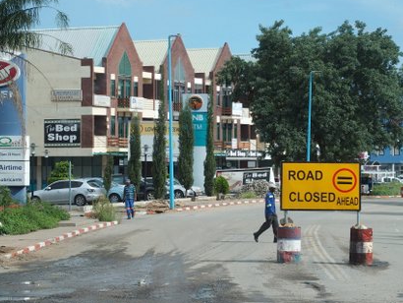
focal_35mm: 131
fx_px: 1526
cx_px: 185
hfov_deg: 15.0
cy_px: 131
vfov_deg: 11.3
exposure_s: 1/1000
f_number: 3.5
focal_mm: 24
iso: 100
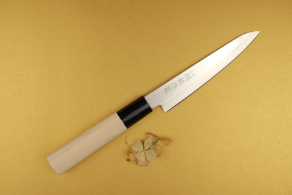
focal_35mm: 54
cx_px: 146
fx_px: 438
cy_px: 98
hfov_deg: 36.9
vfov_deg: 25.1
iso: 400
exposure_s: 1/125
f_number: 7.1
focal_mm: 35.8
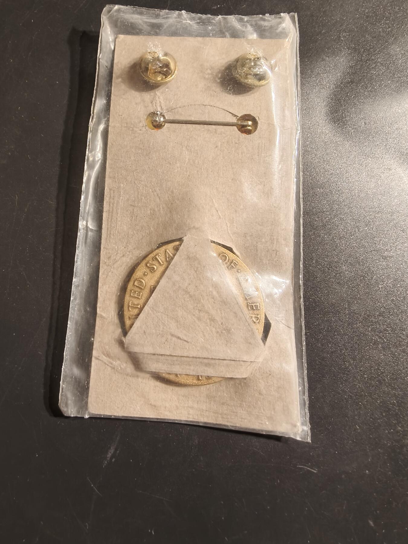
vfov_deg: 73.9
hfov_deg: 58.9
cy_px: 272
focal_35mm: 23
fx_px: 361
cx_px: 204
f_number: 2
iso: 200
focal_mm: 2.32
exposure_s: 1/64.9
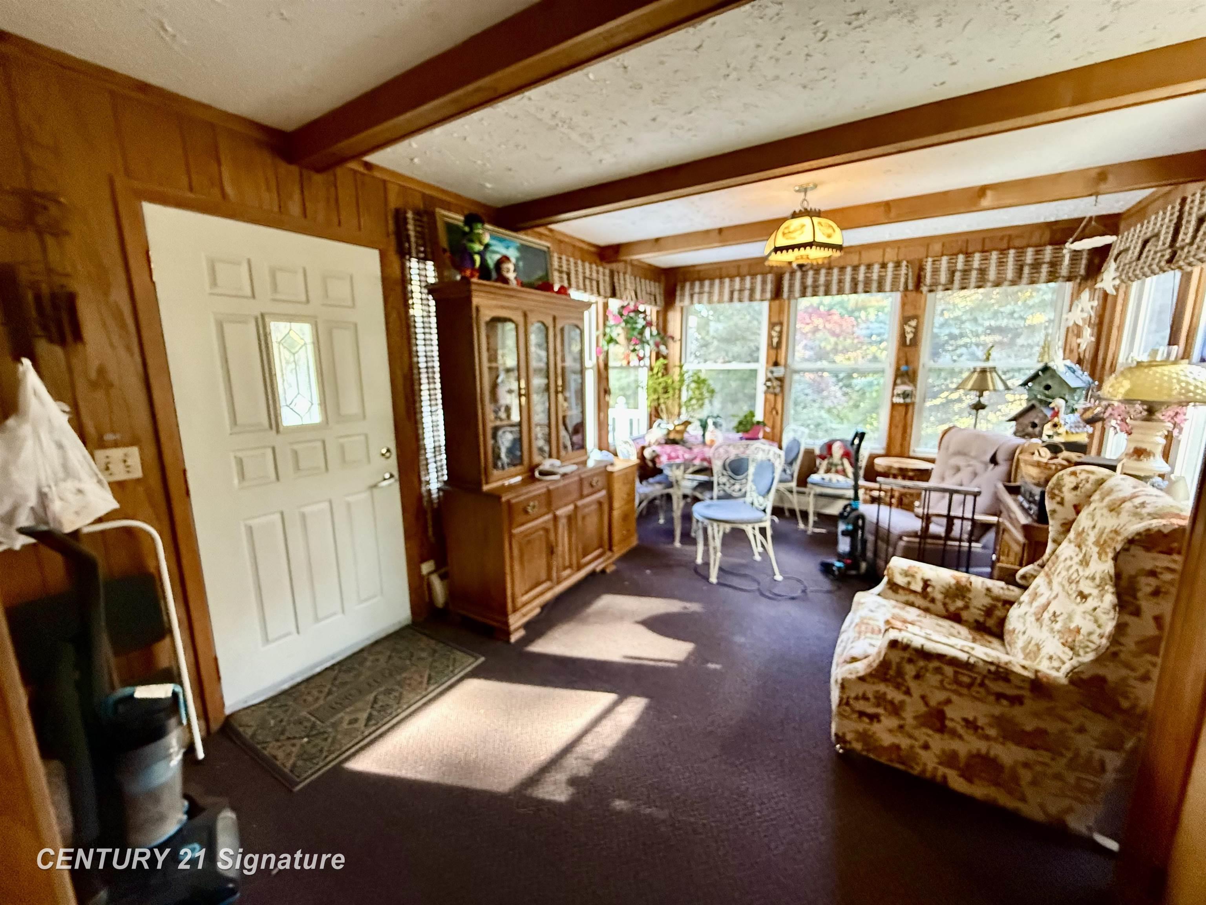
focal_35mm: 14
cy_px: 452
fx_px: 488
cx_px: 603
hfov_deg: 102.1
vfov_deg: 85.7
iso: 800
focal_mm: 2.22
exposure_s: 1/60
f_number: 2.2
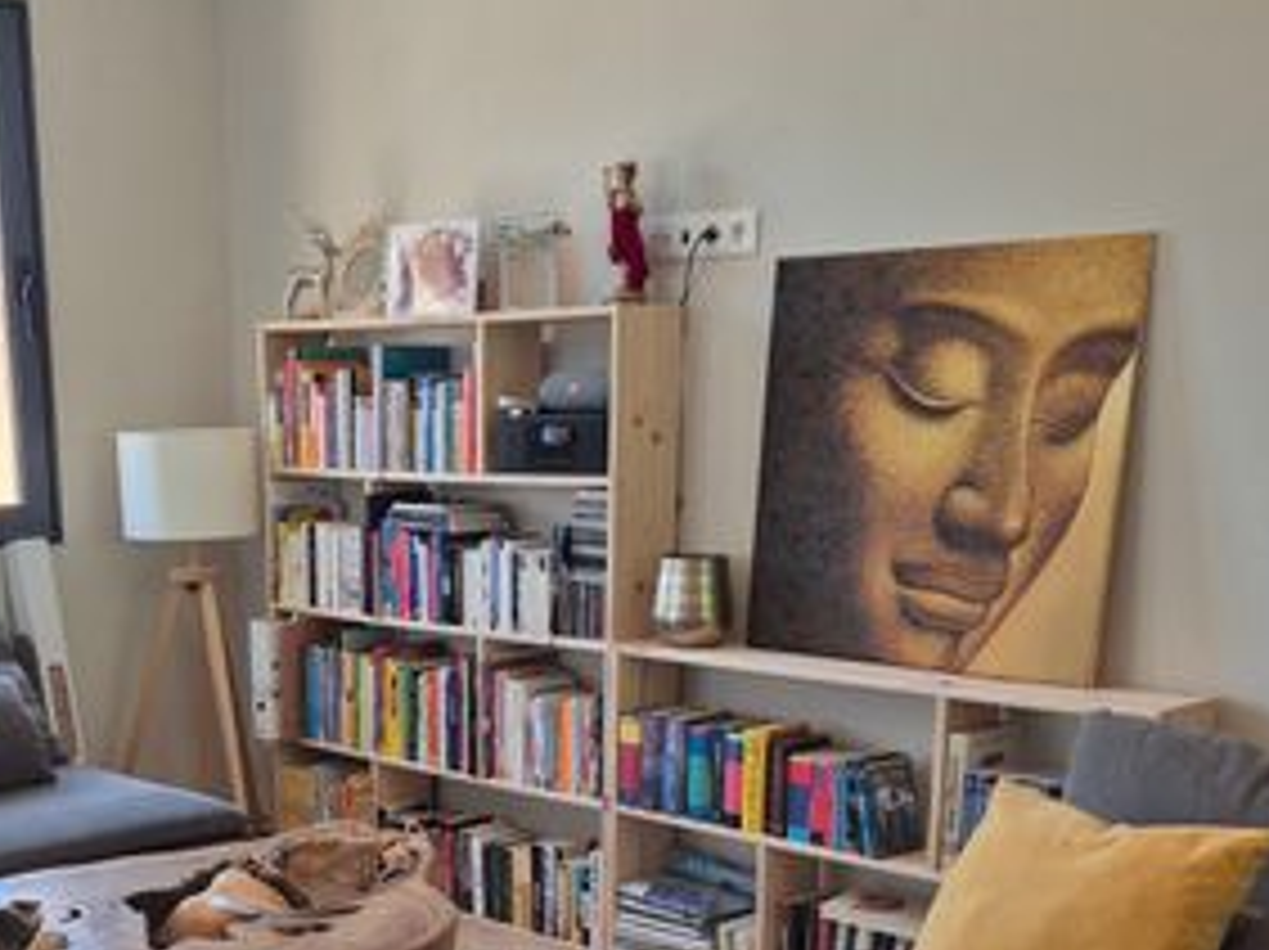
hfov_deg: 38.4
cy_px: 815
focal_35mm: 49
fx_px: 1795
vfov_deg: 28.7
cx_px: 410
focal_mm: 5.4
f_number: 1.8
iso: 80
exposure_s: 1/100
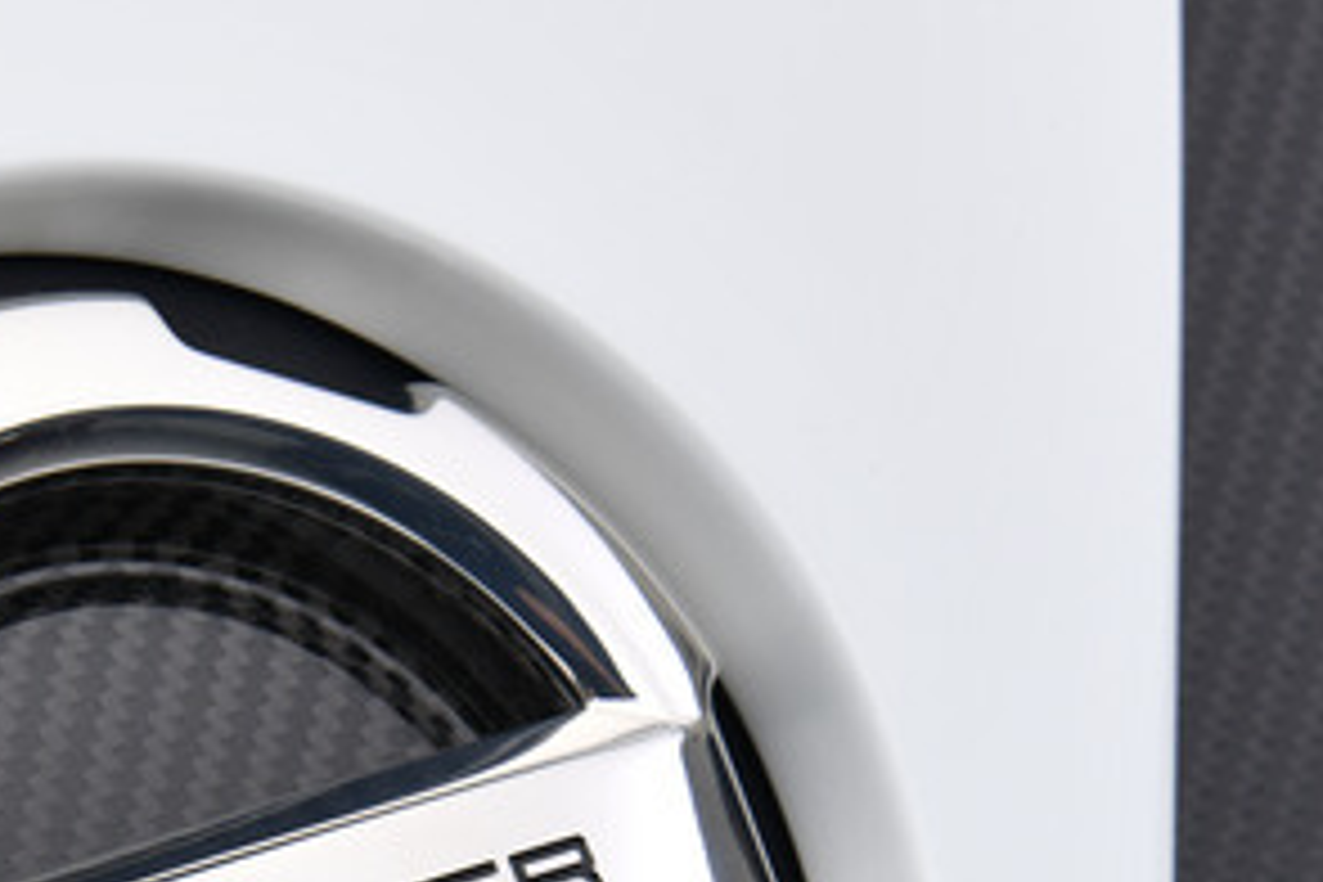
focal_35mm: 289
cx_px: 346
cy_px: 1271
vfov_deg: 4.7
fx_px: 10620
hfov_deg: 7.1
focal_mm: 85
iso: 160
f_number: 8
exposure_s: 1/250
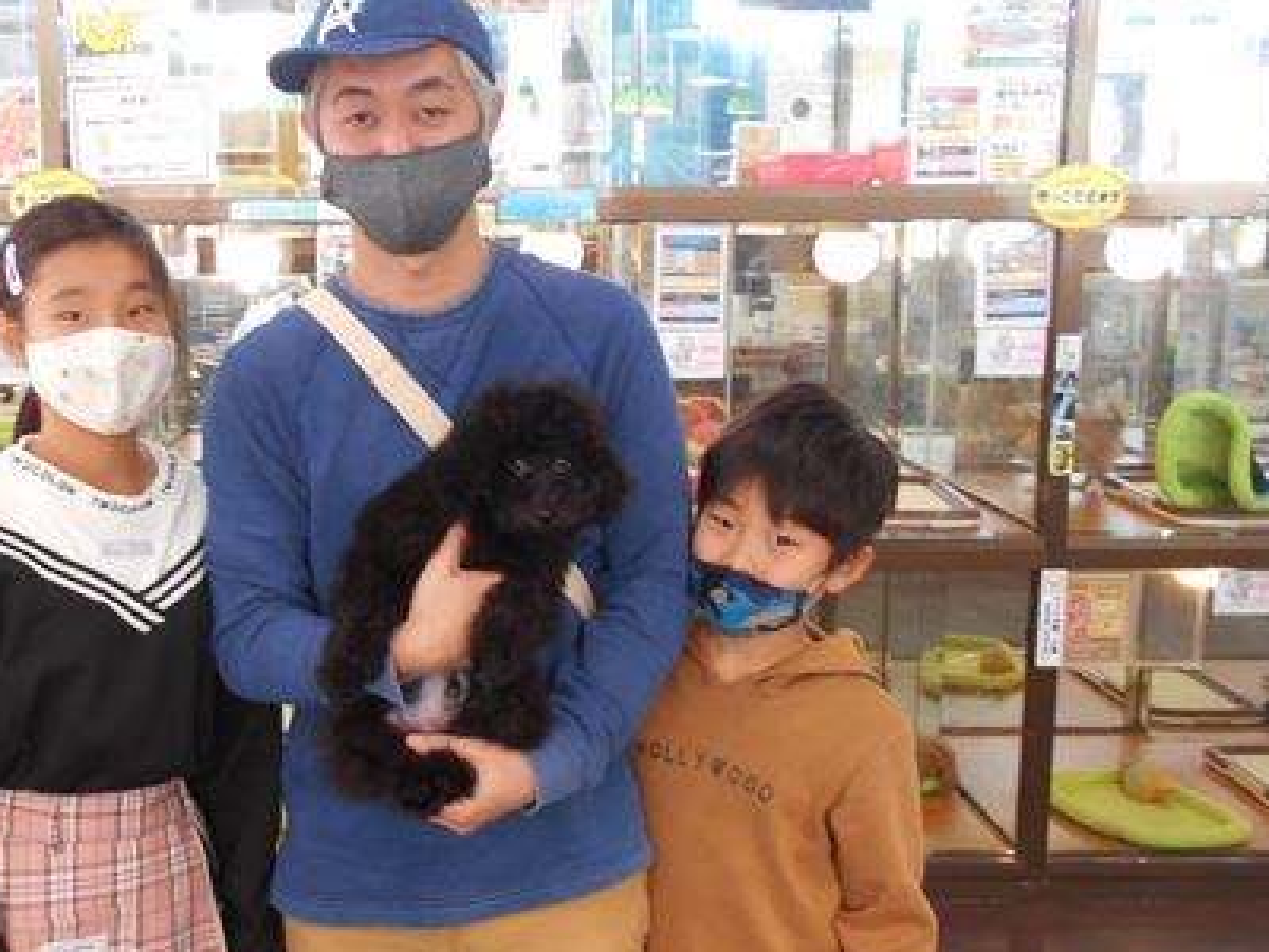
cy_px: 435
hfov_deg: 47.0
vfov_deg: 36.8
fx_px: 1430
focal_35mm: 39
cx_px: 406
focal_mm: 4.6
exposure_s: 1/30
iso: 180
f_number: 3.2
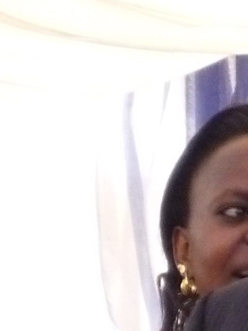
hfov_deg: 2.9
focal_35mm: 519
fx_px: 4956
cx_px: 418
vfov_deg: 3.8
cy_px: 588
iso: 500
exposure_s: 1/30
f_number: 5.7
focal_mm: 16.3
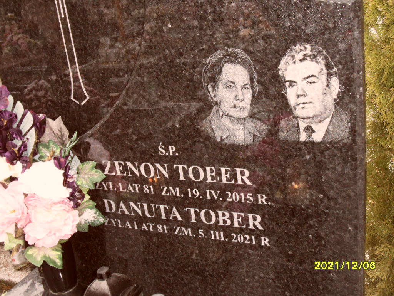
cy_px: 148
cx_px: 197
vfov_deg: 36.0
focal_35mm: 40
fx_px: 455
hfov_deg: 46.8
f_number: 3.6
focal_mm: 6.5
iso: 240
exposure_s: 1/45
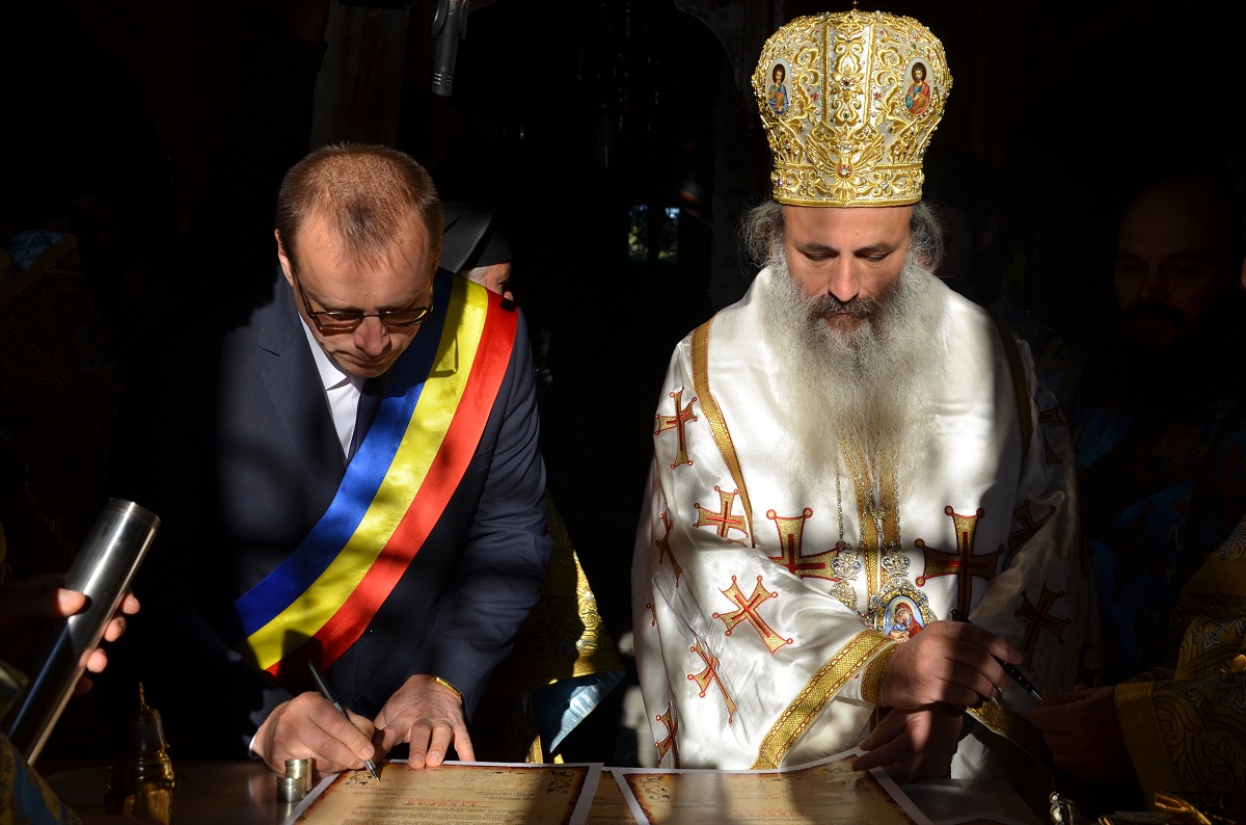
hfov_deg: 39.0
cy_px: 412
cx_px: 623
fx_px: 1761
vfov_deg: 26.3
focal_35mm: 51
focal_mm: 34
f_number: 6.3
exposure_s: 1/200
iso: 200
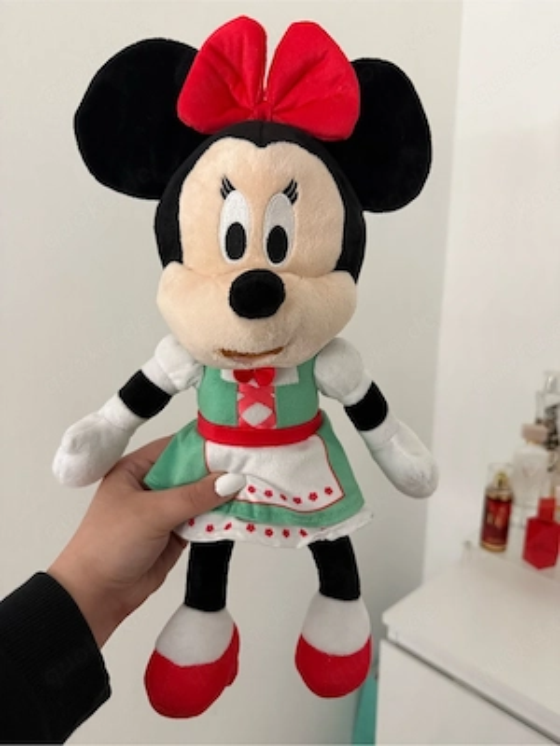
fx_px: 518
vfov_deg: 71.6
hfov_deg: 56.8
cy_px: 373
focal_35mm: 24
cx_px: 280
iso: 400
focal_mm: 6.76
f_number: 1.78
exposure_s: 1/60
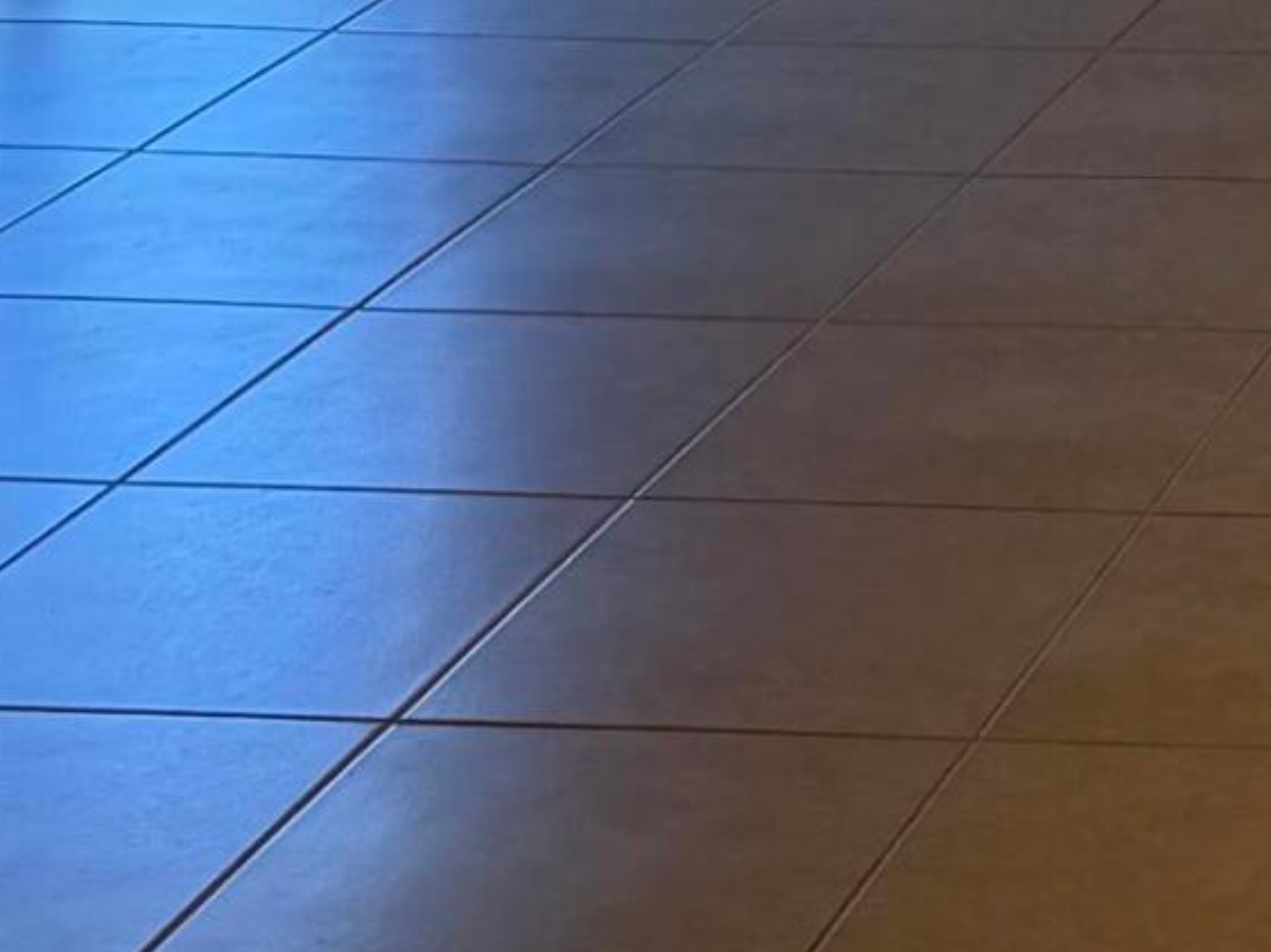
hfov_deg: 14.0
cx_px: 2372
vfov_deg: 10.8
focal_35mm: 123
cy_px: -1067
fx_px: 4514
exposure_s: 1/211
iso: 200
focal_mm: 6.76
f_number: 1.78
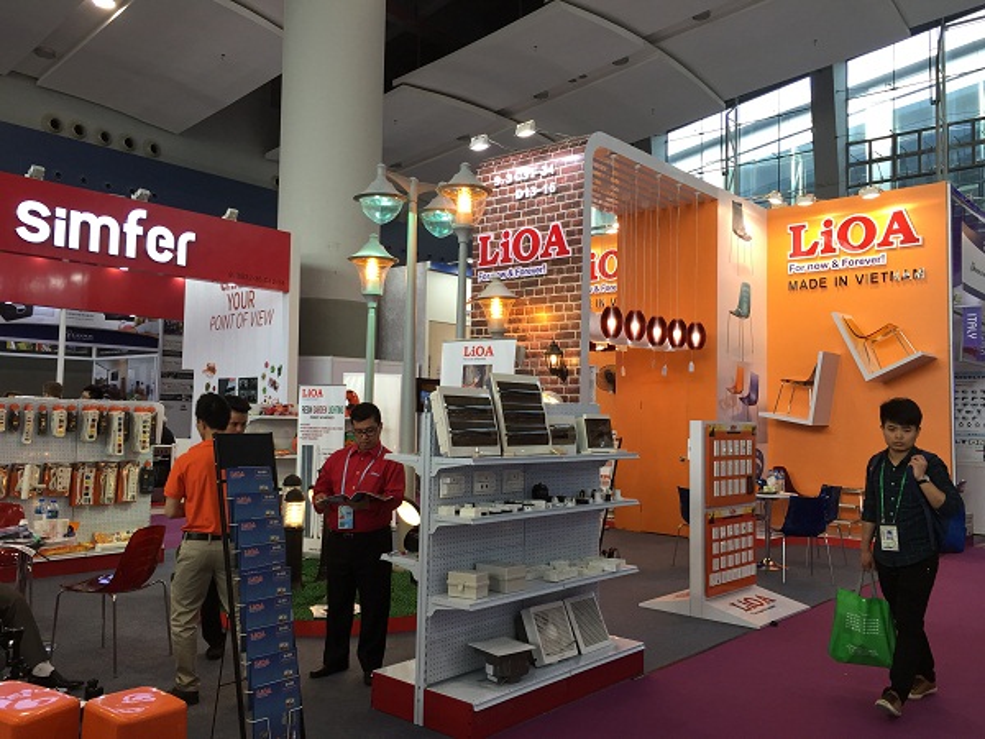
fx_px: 825
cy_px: 370
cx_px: 492
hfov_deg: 61.7
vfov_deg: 48.2
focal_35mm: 29
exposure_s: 1/120
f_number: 2.2
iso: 50
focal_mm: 4.15
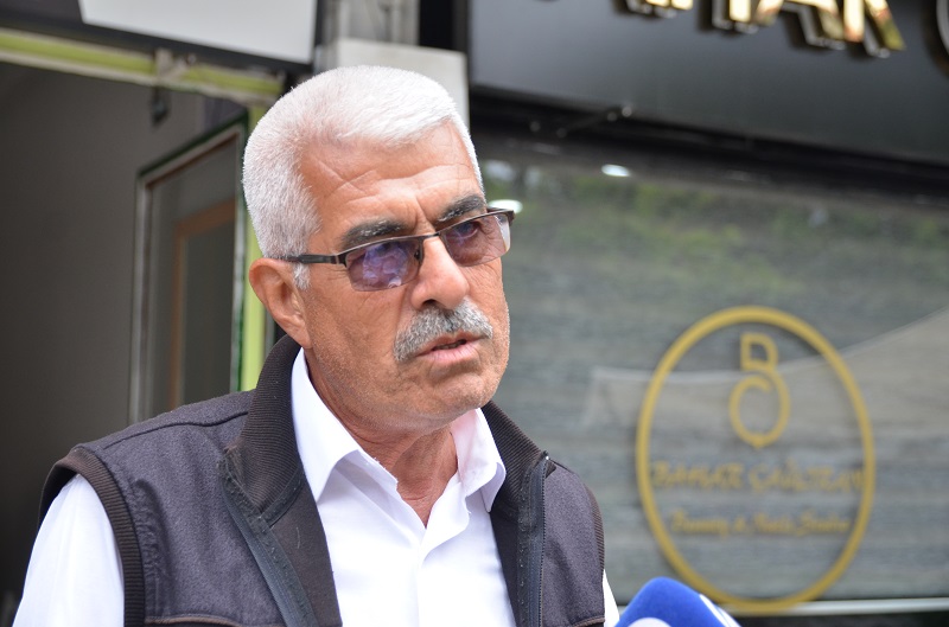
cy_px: 314
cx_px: 474
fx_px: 1578
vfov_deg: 22.5
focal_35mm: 60
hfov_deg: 33.5
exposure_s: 1/1000
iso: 640
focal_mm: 40
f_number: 3.5
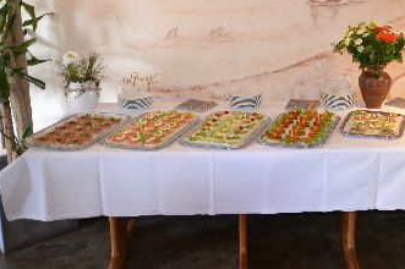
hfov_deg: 38.3
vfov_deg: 27.1
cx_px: 344
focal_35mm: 49
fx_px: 551
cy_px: 65
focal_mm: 18
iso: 1400
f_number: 3.5
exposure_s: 1/60
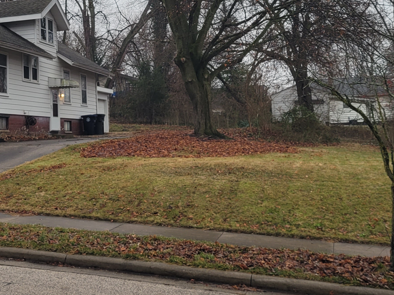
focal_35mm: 59
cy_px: 43
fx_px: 672
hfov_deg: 32.0
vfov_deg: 24.3
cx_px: 90
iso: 40
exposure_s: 1/190
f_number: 1.8
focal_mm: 5.4
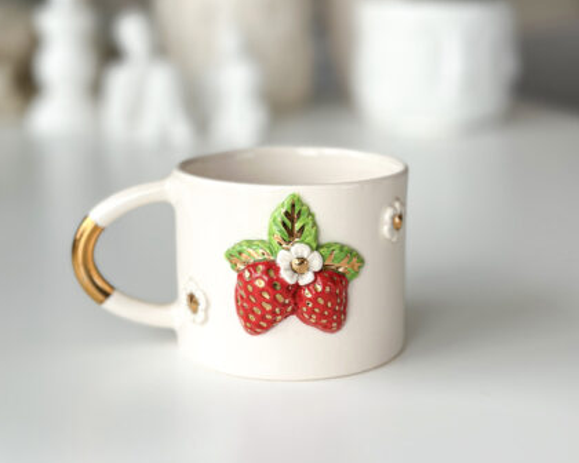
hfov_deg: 29.6
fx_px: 1097
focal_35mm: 64
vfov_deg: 23.7
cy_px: 127
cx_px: 291
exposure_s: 1/219
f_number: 1.78
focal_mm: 6.86
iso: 80
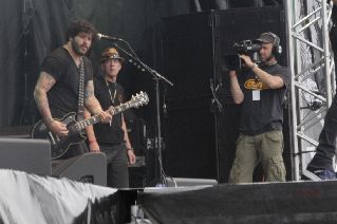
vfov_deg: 4.6
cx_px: 70
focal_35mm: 296
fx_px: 2768
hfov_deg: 7.0
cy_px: -75
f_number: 6.3
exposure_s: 1/160
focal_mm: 70
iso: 200
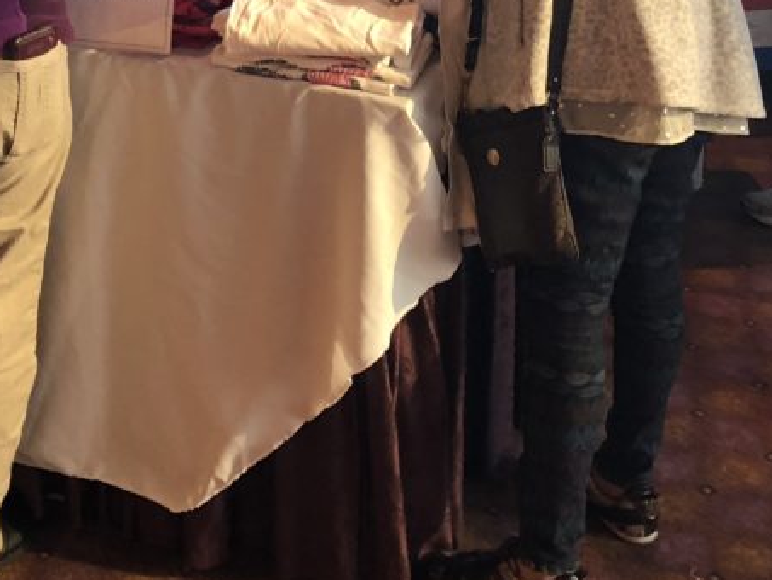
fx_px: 1829
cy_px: -203
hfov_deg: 23.7
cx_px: 262
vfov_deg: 16.8
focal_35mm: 82
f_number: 1.8
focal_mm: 3.99
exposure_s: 1/15
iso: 40
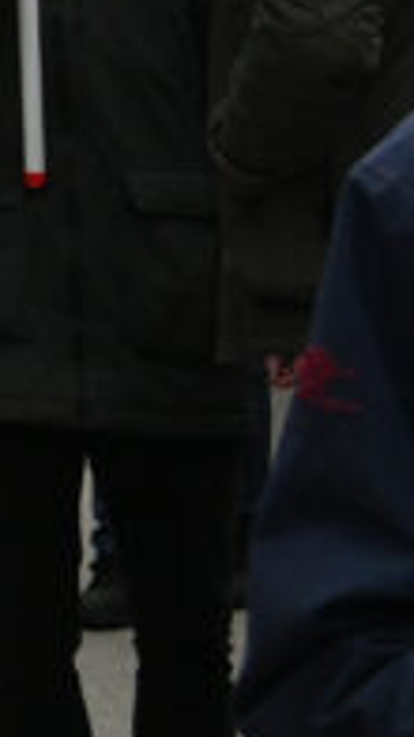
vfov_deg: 8.1
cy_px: -303
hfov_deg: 4.4
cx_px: -941
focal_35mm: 263
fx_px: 5142
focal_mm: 48
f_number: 11
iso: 3200
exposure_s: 1/640
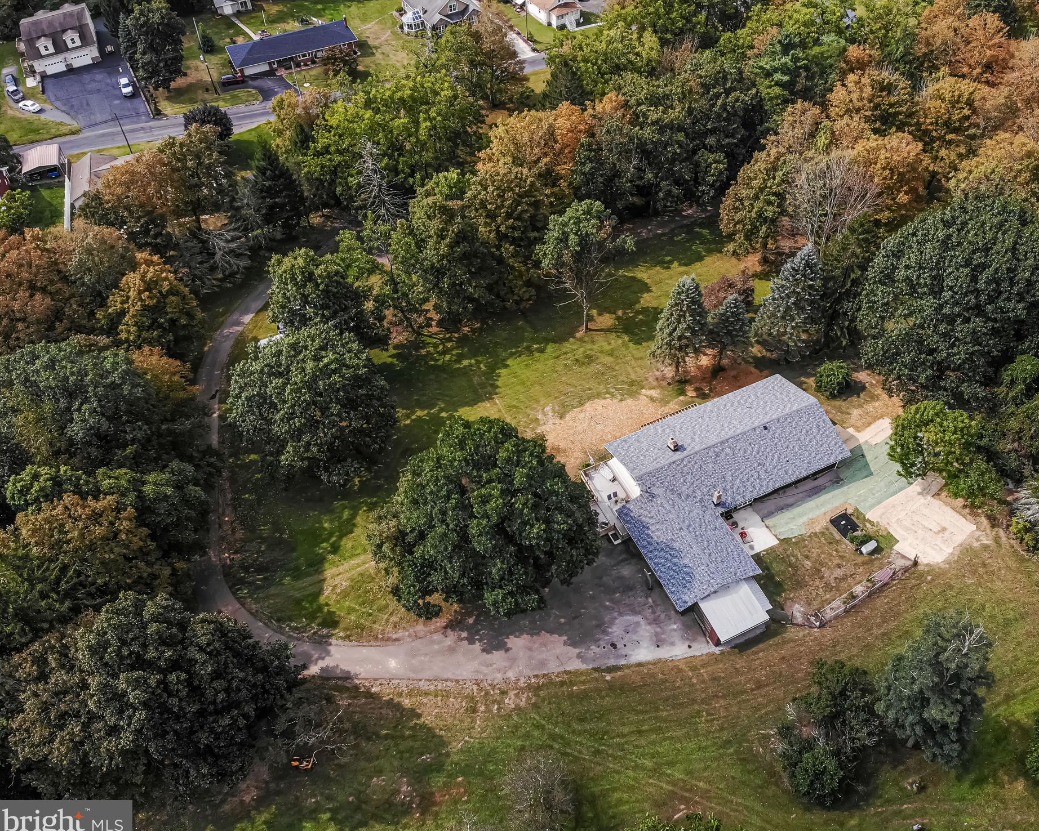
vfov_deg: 54.9
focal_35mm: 26
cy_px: 414
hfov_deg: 65.9
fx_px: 800
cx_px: 569
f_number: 2.8
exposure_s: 1/180
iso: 100
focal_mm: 4.5
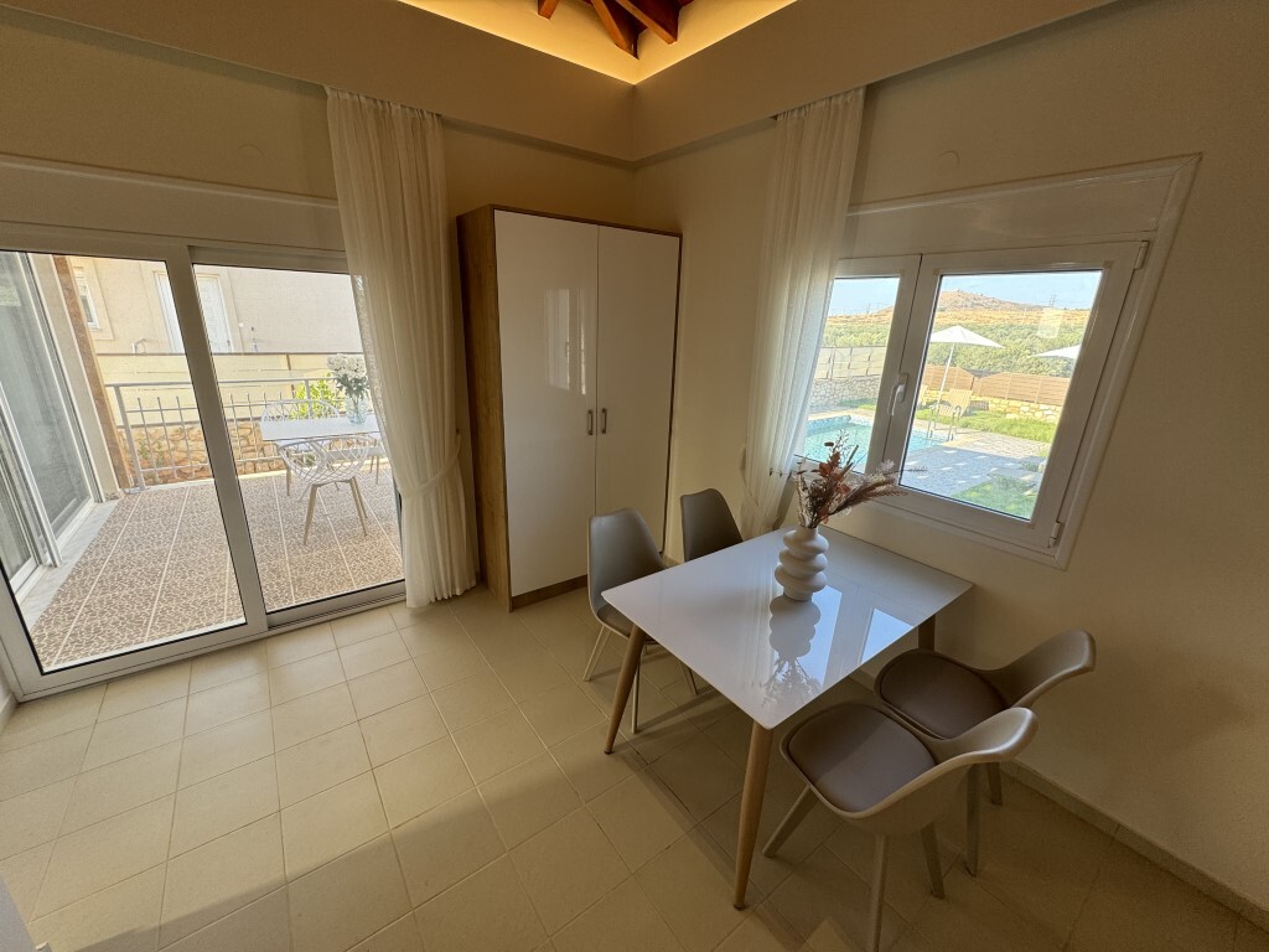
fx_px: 513
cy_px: 476
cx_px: 634
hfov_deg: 102.1
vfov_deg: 85.7
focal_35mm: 14
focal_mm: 2.22
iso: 64
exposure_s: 1/99
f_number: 2.2
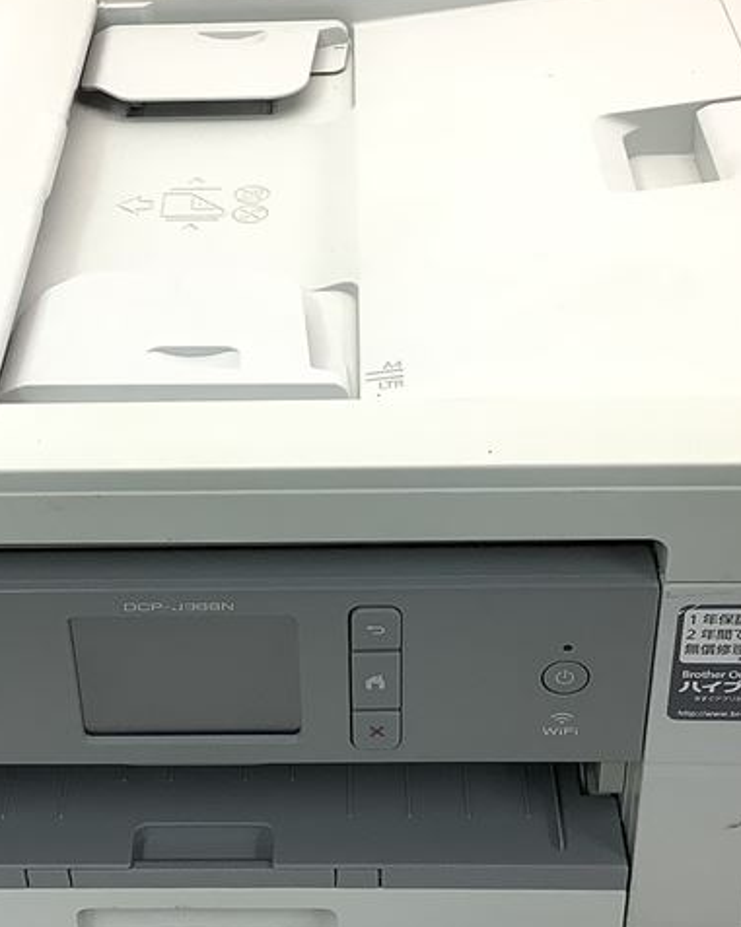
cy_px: 408
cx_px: 268
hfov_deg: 23.4
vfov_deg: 29.1
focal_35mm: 65
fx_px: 1784
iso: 50
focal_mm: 3.3
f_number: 2.4
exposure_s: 1/50
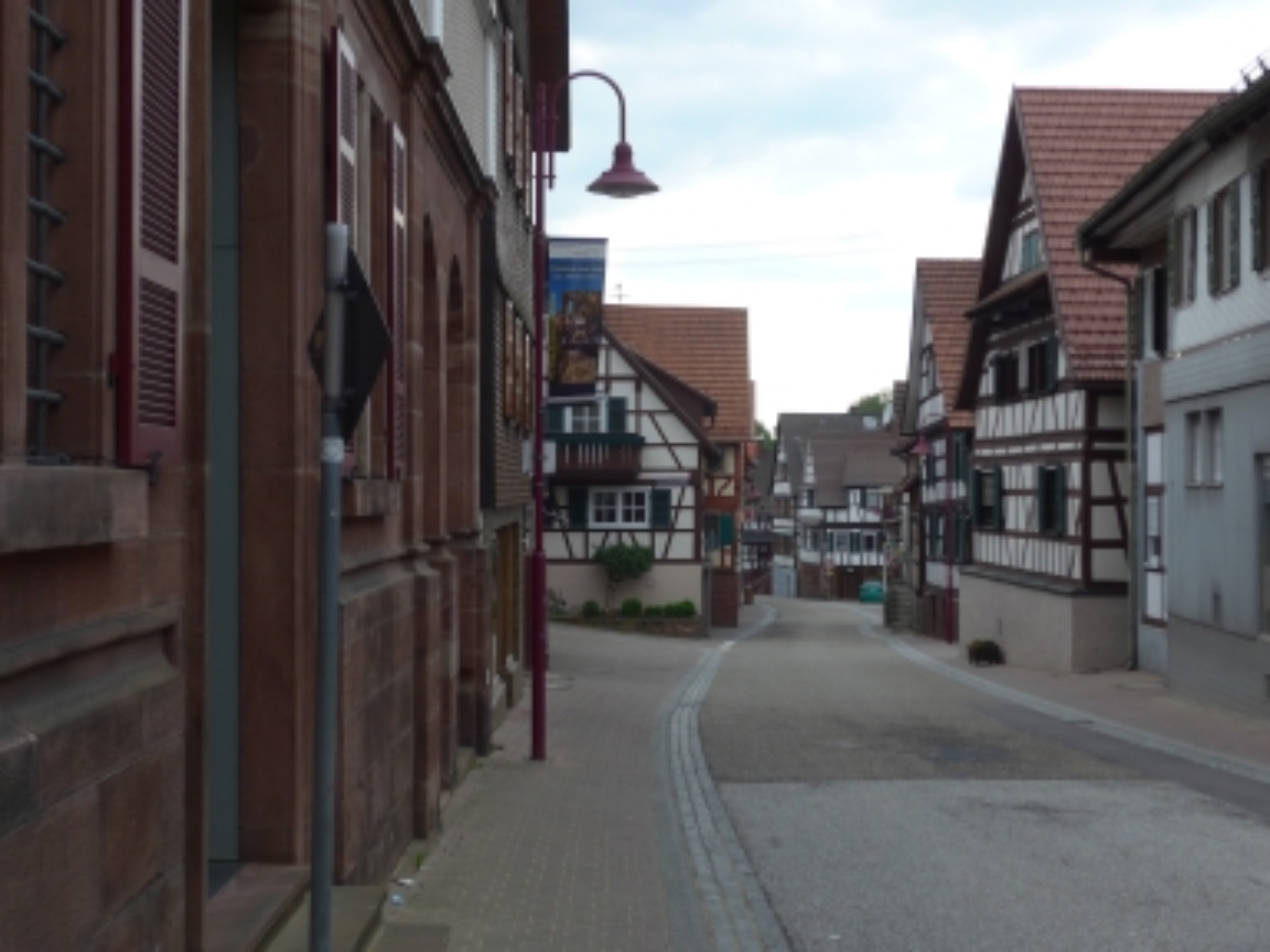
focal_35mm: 55
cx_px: 635
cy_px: 476
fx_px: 2018
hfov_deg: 34.9
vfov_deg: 26.6
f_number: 3.4
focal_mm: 11.3
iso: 80
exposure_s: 1/500
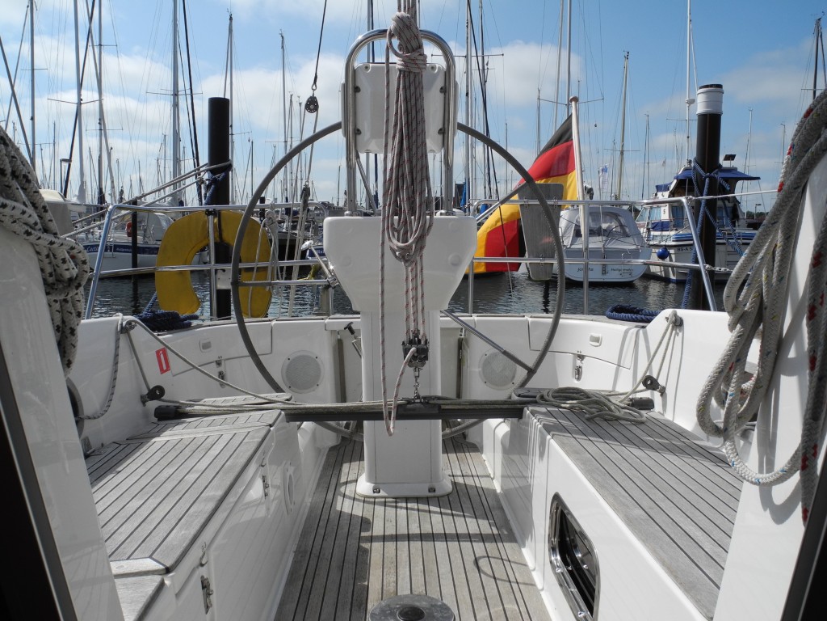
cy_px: 310
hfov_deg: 63.4
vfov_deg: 49.7
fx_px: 669
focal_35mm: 28
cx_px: 414
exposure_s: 1/912
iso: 100
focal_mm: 6
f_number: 5.6
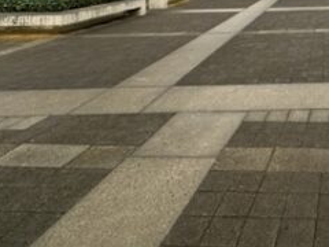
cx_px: 337
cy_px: -36
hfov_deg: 44.0
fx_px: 333
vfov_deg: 34.2
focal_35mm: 35
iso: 40
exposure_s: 1/99
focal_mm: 2.22
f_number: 2.2
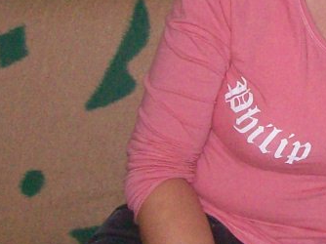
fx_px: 1299
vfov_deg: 10.6
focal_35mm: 138
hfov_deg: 13.9
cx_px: 385
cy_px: -23
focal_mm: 6
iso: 200
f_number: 2.7
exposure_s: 1/64
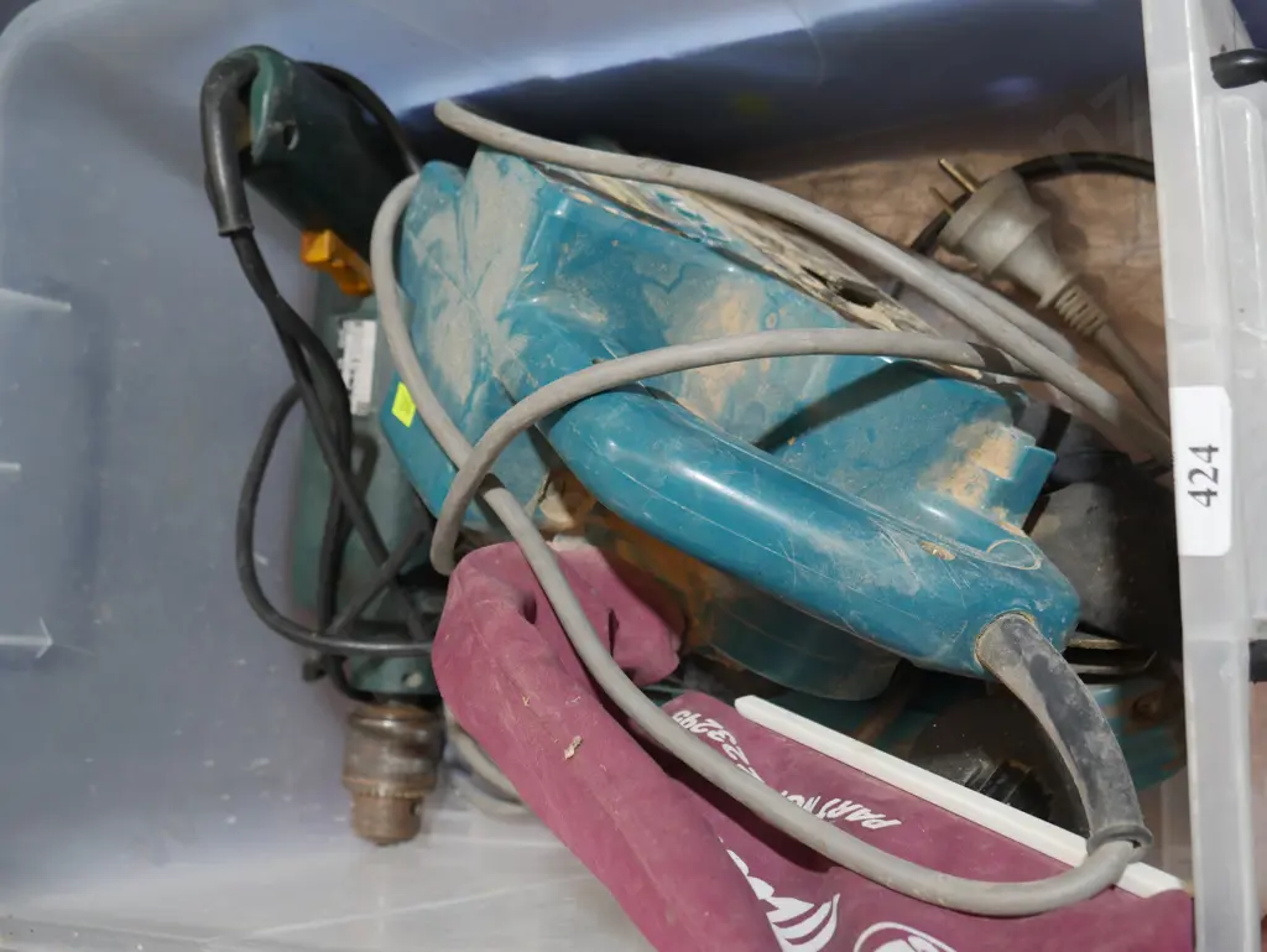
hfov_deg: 41.2
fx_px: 1684
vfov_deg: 31.5
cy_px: 476
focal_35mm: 46
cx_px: 634
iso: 640
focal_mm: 23
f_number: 5.1
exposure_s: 1/60
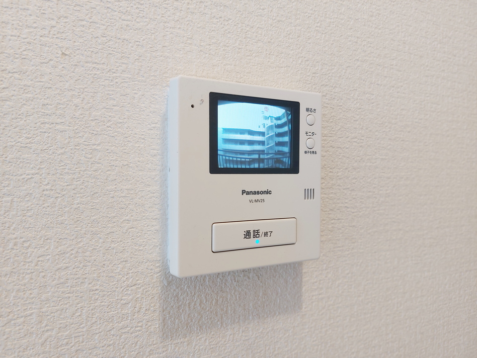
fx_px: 331
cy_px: 179
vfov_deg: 56.8
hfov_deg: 71.6
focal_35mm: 24
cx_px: 238
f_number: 1.8
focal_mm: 5.23
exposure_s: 1/24
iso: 40
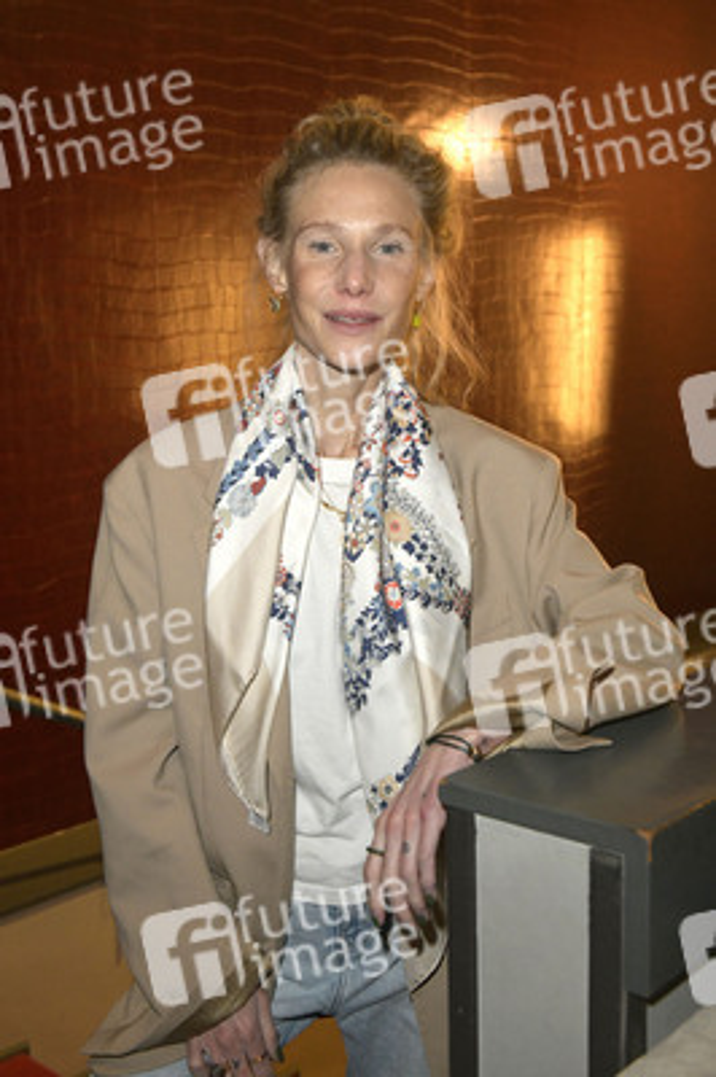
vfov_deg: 50.7
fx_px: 1136
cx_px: 358
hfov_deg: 35.0
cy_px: 538
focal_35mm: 38
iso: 2000
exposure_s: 1/160
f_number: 7.1
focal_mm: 38
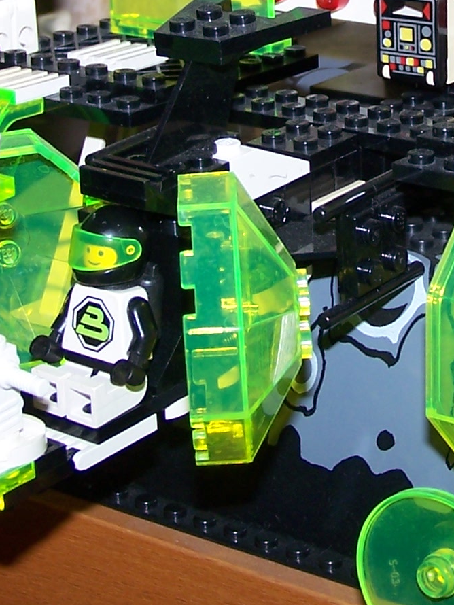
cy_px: 76
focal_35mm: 132
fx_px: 2307
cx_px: 389
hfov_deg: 11.2
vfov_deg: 14.8
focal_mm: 8.5
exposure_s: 1/60
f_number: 3.2
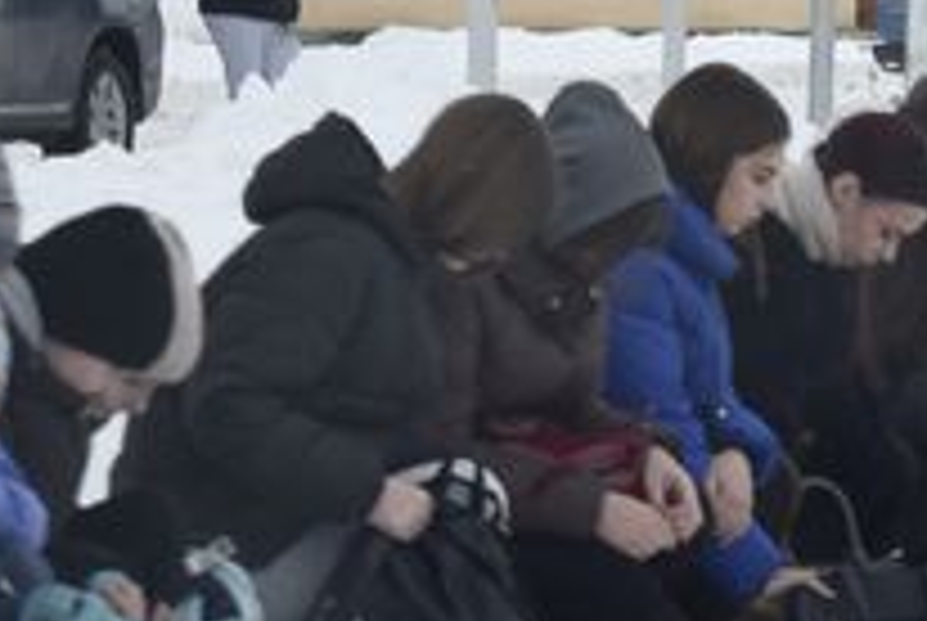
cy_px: 38
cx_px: 1053
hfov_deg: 6.8
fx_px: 7731
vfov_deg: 4.6
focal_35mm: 300
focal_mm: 55
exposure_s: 1/125
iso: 100
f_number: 5.6
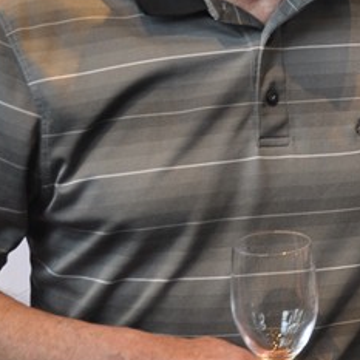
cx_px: 382
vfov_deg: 11.4
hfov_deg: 11.3
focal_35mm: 153
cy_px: 68
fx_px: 1800
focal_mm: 28
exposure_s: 1/25
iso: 400
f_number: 5
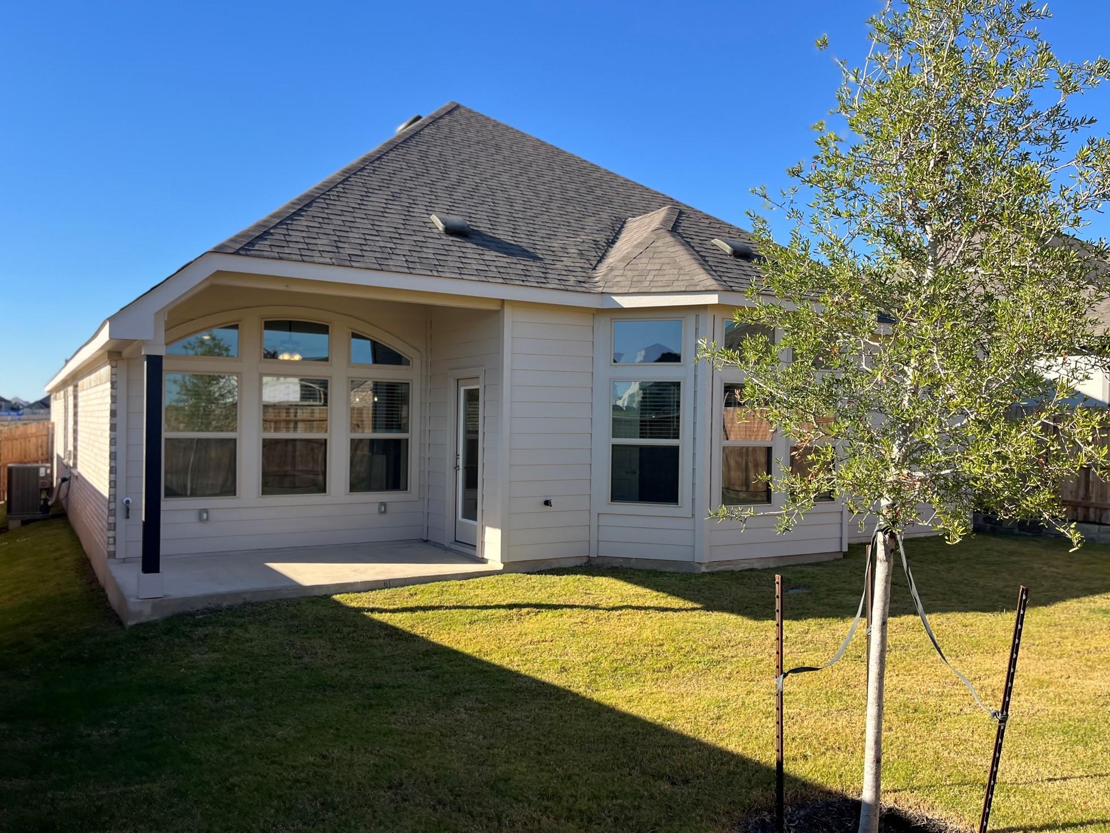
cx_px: 545
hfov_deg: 65.3
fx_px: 866
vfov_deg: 51.4
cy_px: 424
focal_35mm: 27
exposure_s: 1/1672
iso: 50
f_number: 1.6
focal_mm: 5.1
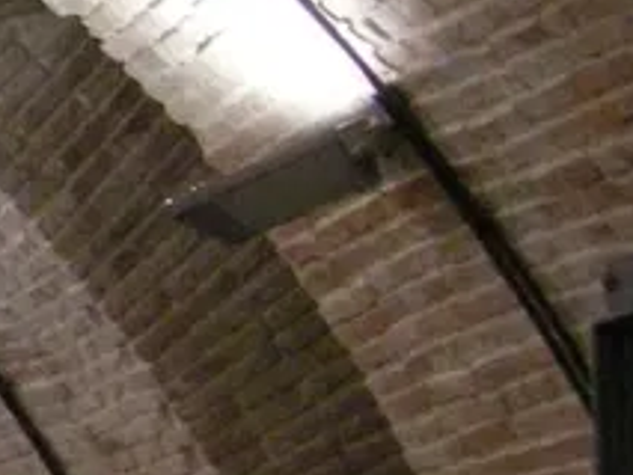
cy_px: 514
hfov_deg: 6.7
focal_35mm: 270
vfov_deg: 5.5
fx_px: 4940
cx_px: -1254
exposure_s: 1/23.4
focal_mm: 7.5
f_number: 2.7
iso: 400
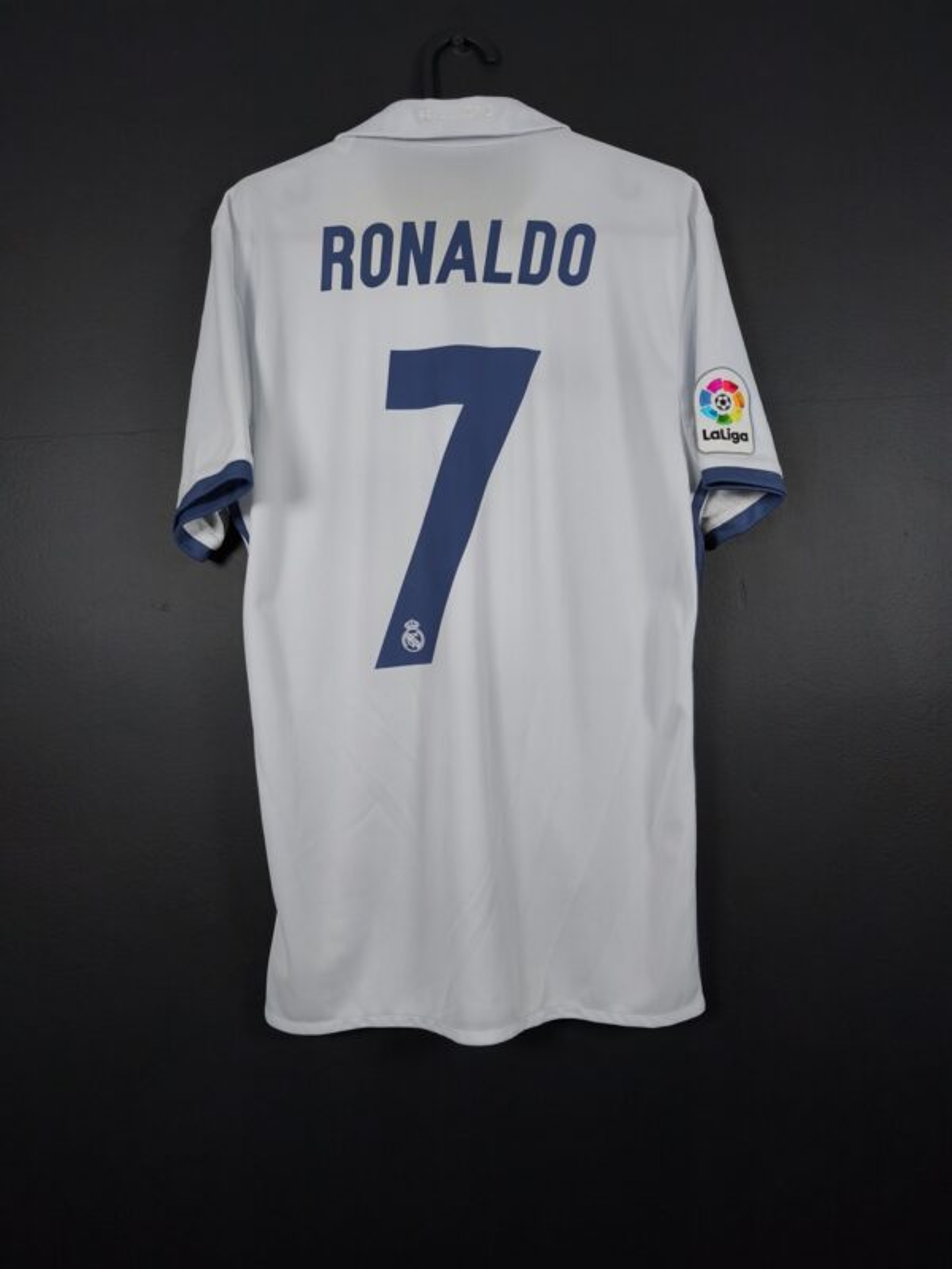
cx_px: 476
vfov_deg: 73.9
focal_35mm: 23
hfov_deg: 58.9
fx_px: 843
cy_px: 634
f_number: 1.6
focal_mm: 6.57
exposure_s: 1/160
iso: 400
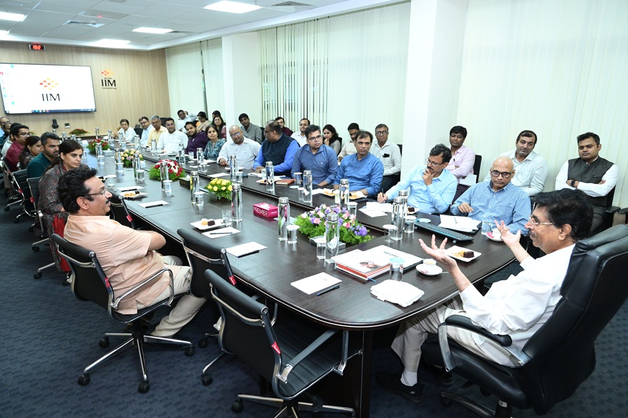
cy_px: 209
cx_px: 314
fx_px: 418
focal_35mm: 24
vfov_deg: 53.1
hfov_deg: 73.8
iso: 4000
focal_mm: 24
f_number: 5
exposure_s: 1/125
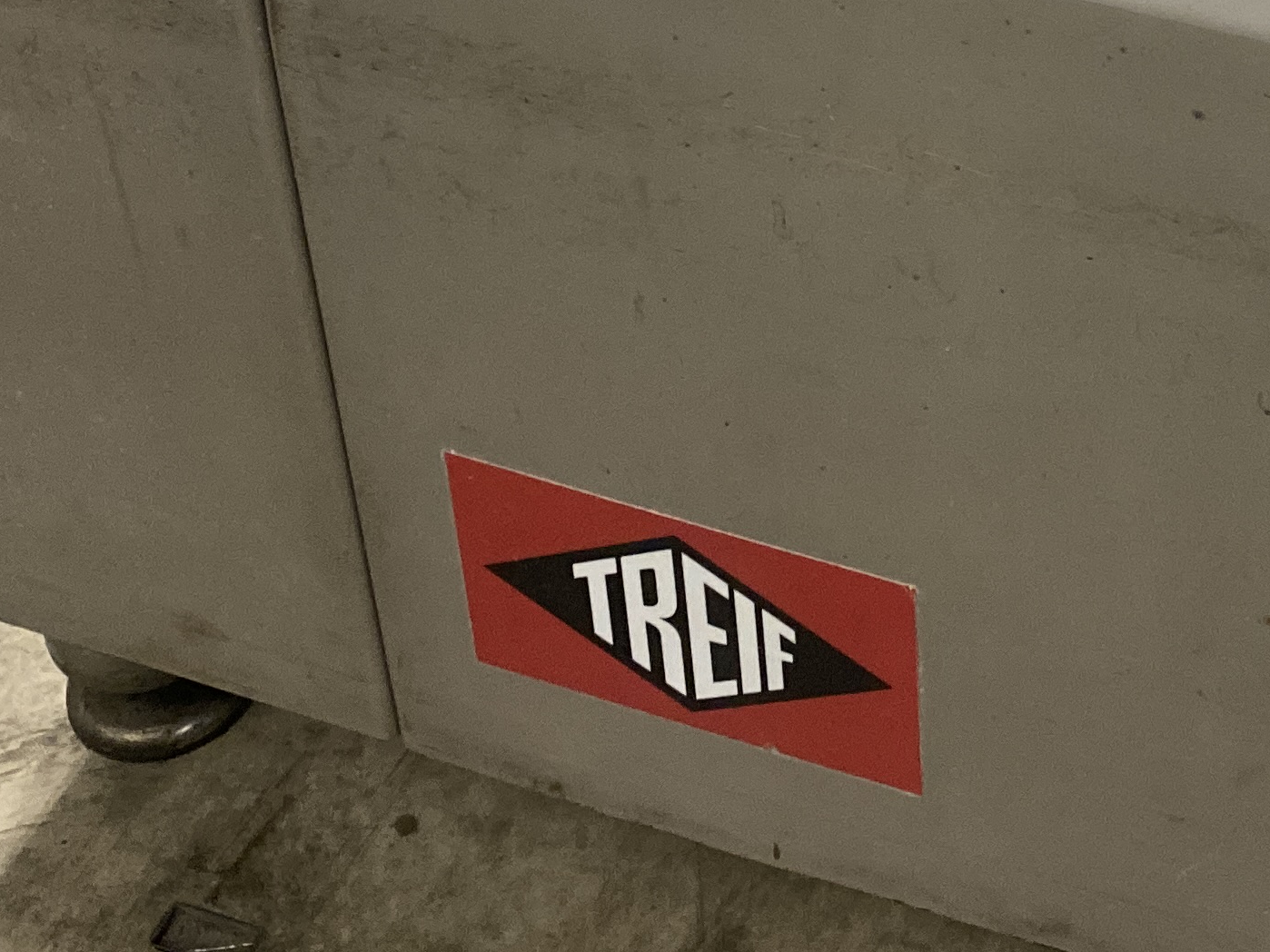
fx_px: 2751
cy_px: -251
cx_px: 1064
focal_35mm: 75
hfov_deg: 25.4
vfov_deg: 18.4
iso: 320
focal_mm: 4.25
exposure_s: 1/50
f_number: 1.8
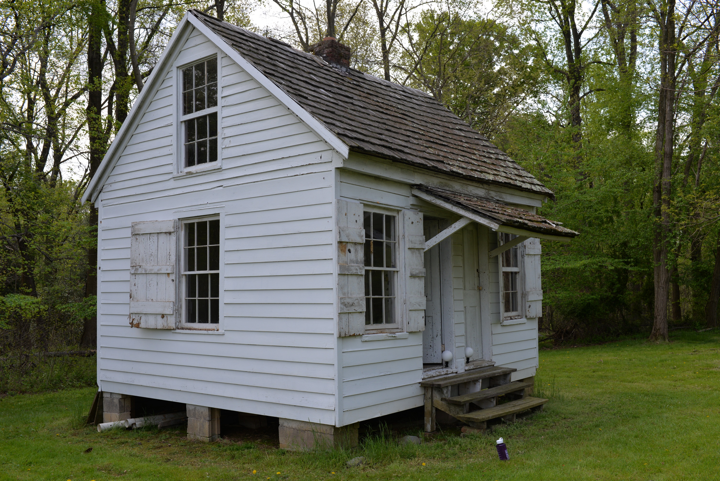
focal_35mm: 35
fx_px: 700
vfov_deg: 37.9
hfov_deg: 54.4
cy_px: 240
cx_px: 360
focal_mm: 35
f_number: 8
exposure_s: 1/250
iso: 200
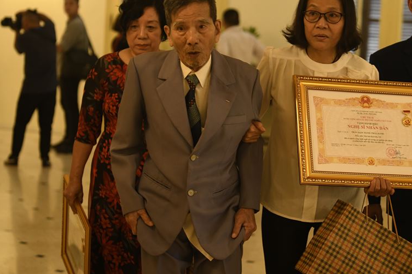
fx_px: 1064
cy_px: 103
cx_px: 219
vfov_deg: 14.7
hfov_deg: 21.9
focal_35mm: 93
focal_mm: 70
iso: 2500
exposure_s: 1/200
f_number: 3.2
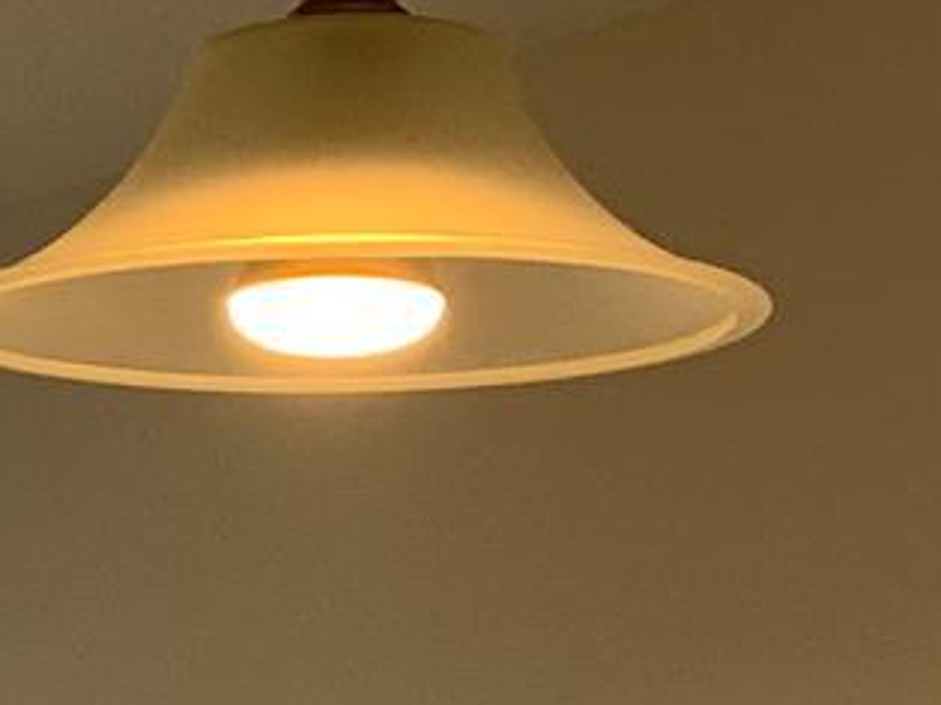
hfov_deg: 11.3
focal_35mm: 169
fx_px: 4592
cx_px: -454
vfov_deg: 7.7
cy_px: 2046
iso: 50
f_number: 1.8
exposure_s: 1/120
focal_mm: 4.25
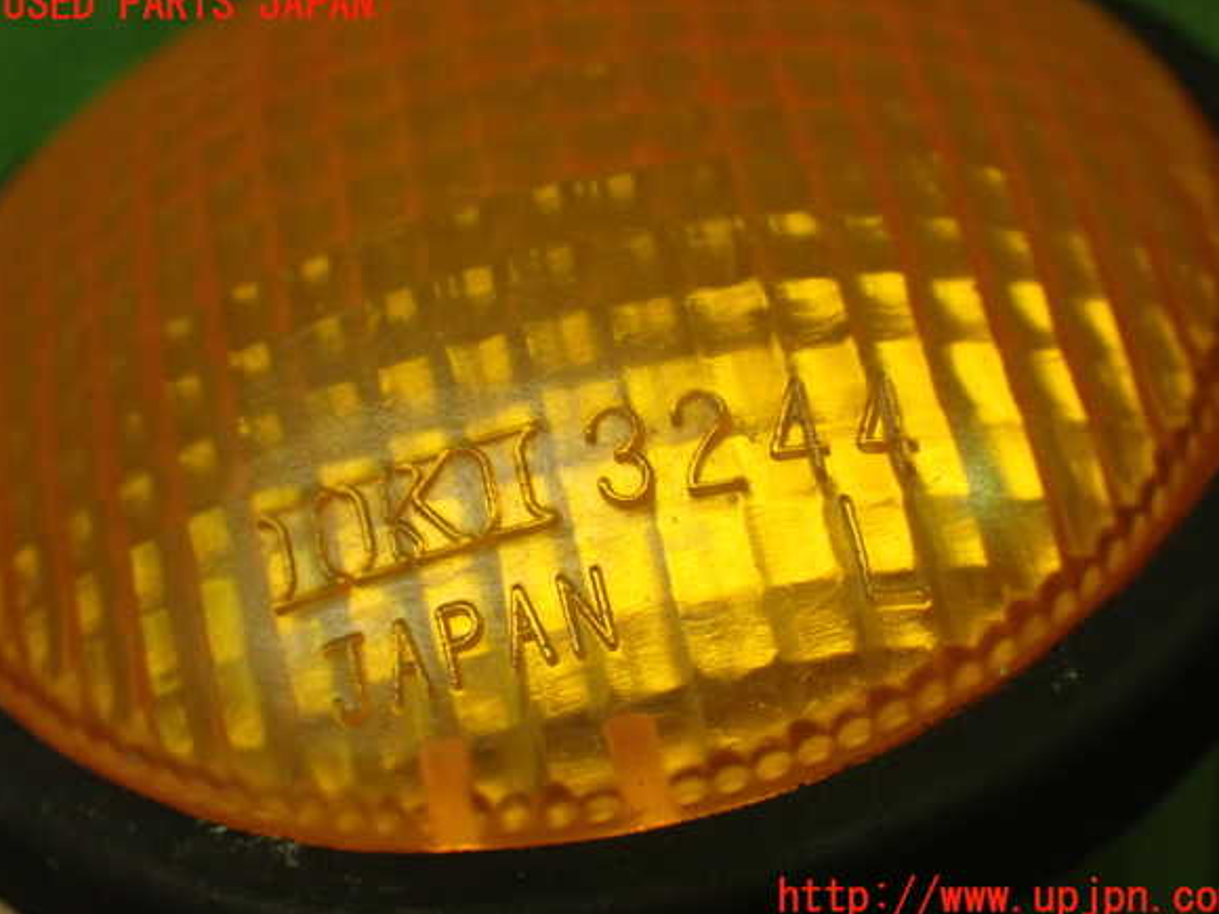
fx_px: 2113
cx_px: 622
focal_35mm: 60
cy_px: 452
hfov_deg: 32.2
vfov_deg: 24.4
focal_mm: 10.35
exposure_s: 1/125
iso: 800
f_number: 3.5
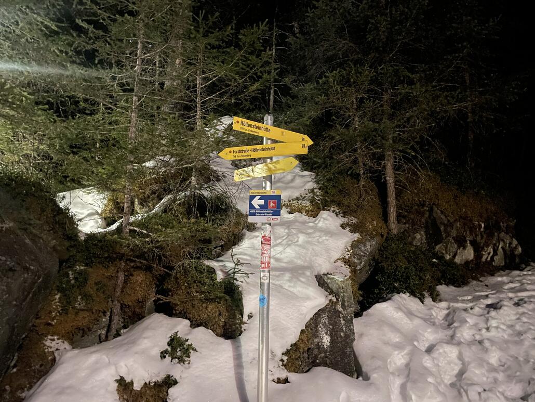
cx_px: 268
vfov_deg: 53.1
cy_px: 201
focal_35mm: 26
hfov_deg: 67.3
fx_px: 402
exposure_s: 1/4
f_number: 1.6
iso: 800
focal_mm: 4.2
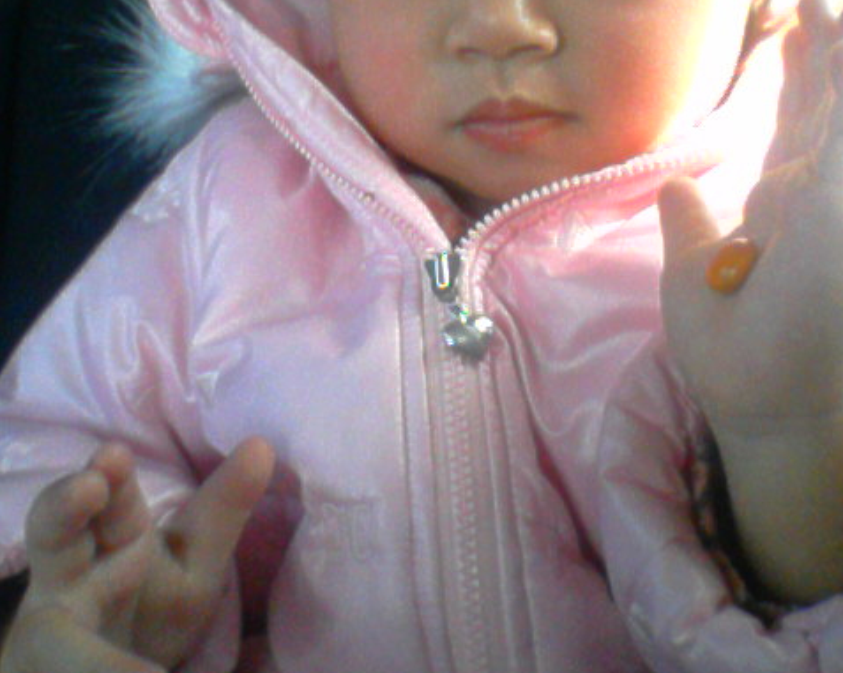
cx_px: 422
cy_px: 191
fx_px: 948
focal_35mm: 38
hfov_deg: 48.0
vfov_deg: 38.4
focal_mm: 1.5
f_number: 2.8
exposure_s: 1/71.4
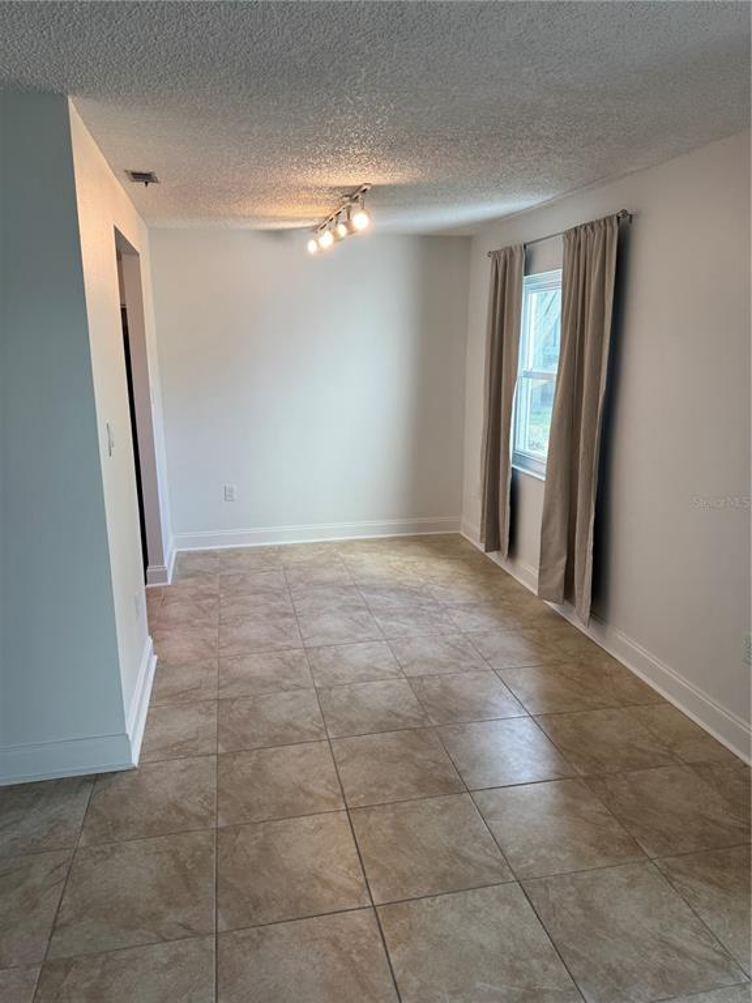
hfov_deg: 56.8
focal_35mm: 24
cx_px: 376
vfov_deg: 71.6
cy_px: 502
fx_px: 695
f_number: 1.78
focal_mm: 6.76
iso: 100
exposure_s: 1/120
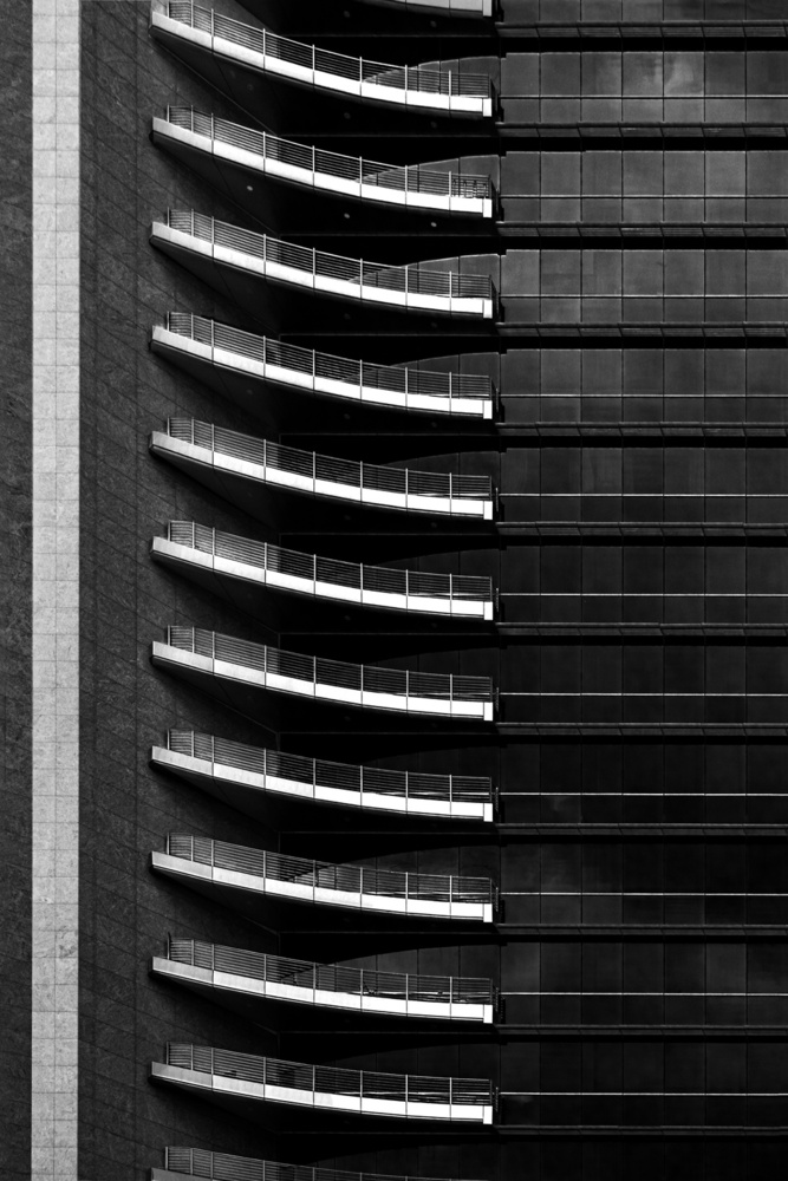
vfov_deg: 24.5
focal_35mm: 83
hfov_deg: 16.5
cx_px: 394
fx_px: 2724
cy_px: 590
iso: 320
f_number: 9
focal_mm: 55
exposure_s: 1/500
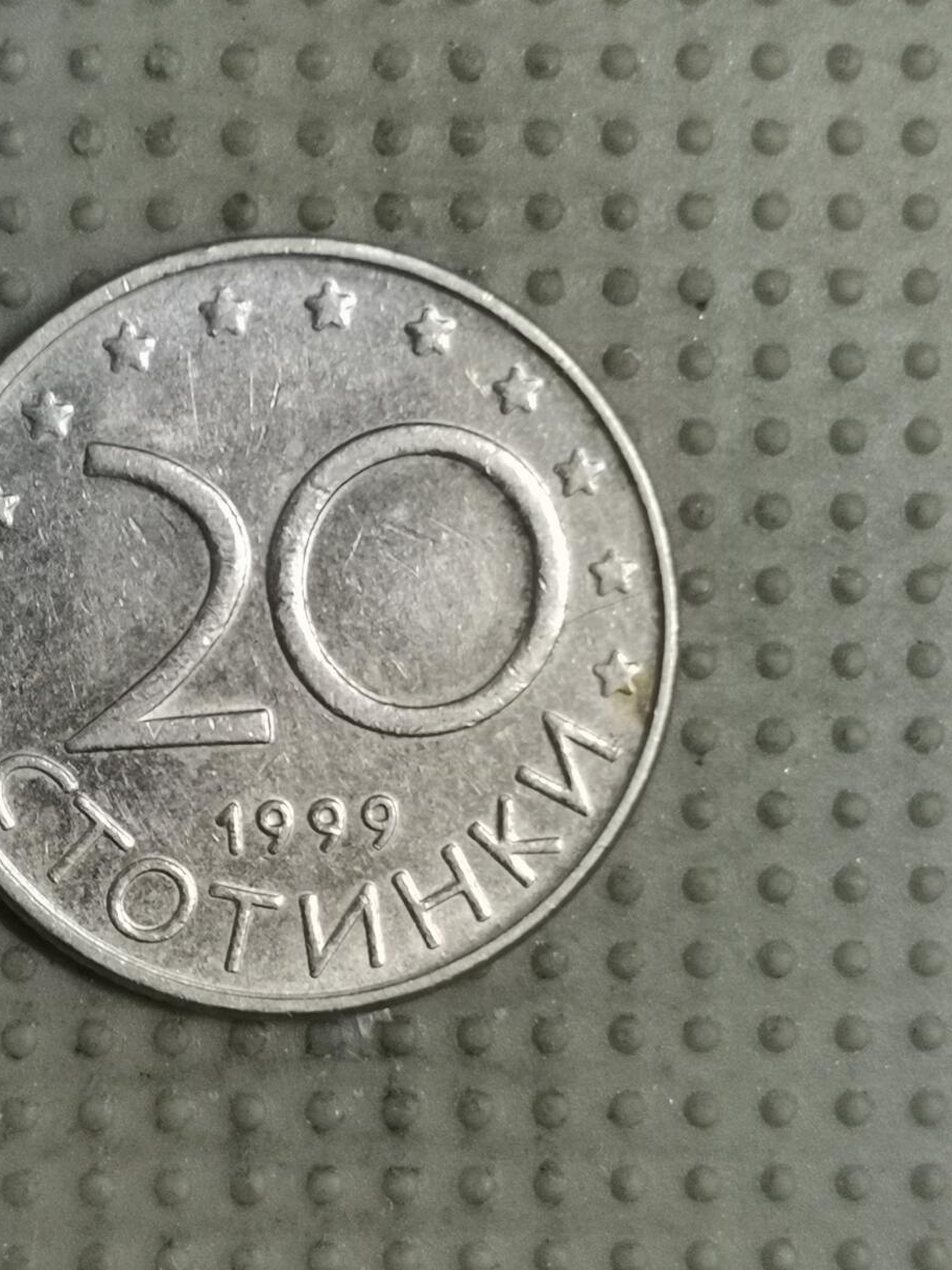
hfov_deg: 19.0
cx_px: 248
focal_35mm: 77
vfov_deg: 25.3
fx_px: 2824
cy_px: 664
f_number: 1.8
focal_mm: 4.75
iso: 400
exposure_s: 1/25.7
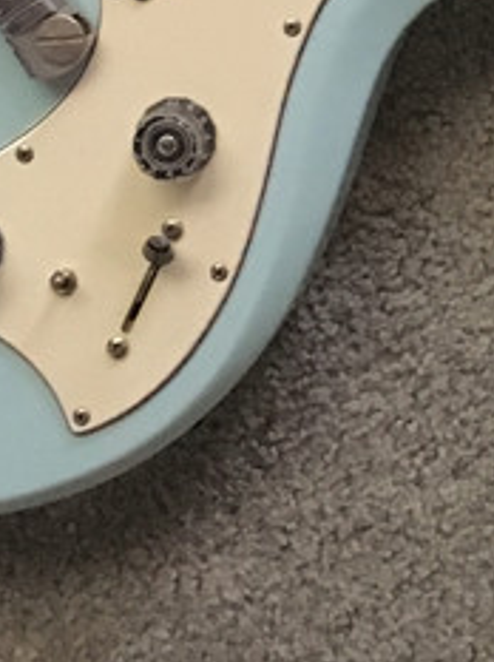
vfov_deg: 13.7
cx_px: 776
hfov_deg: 10.7
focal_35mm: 133
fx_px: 2538
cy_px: -426
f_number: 2.2
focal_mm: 4.15
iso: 250
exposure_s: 1/17
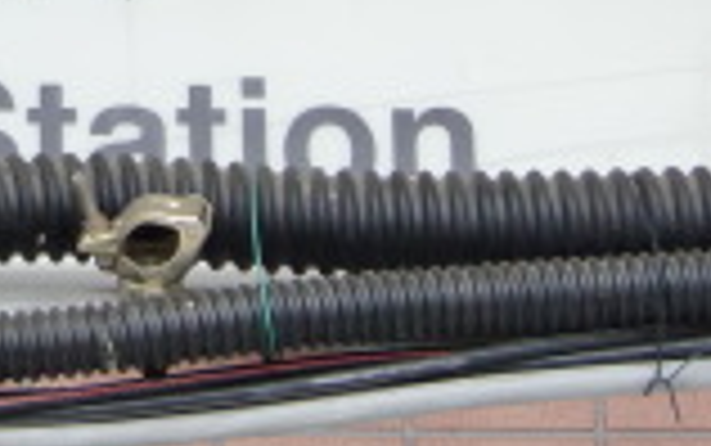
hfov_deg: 8.7
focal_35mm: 236
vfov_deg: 5.5
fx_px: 4576
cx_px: -270
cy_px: -140
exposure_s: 1/60
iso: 160
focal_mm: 9.8
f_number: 3.6
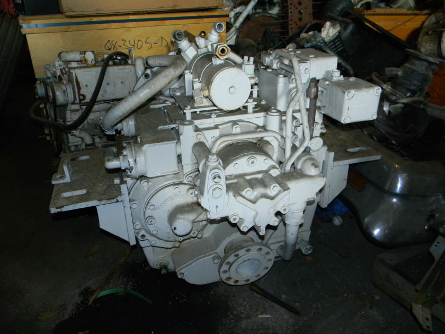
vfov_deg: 49.7
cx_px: 222
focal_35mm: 28
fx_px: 360
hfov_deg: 63.4
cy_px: 167
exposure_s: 1/26
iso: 200
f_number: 3.5
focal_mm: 5
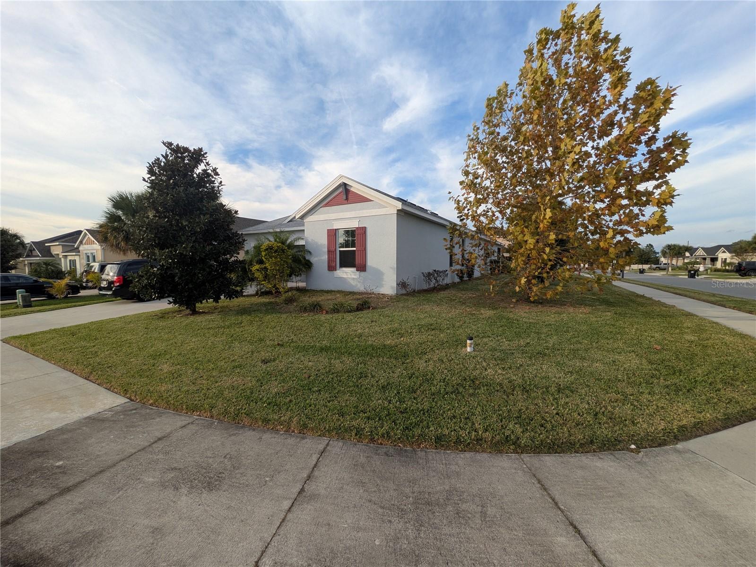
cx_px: 378
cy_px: 284
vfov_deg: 85.7
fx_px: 306
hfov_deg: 102.1
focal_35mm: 14
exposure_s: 1/758
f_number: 2.2
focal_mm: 1.83
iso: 52
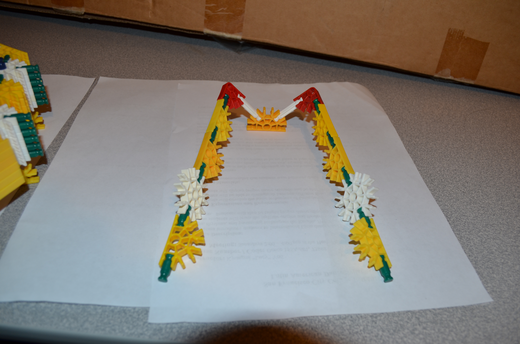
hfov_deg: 67.5
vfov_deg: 47.7
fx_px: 389
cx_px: 260
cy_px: 172
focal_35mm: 27
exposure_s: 1/30
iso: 200
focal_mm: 18
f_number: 5.6
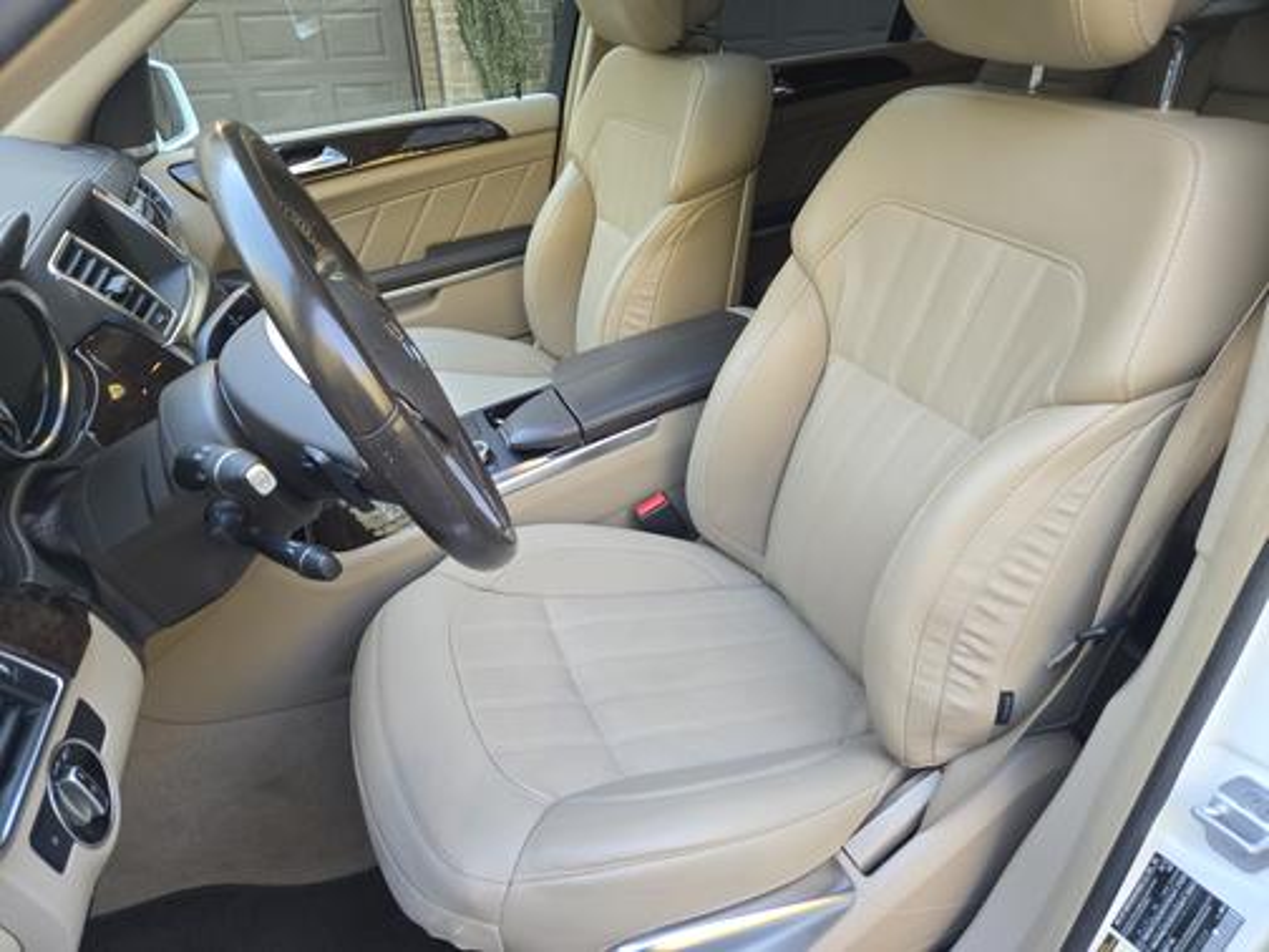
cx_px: 634
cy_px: 476
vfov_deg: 58.9
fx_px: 843
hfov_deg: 73.9
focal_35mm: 23
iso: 160
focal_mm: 5.4
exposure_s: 1/120
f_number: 1.8
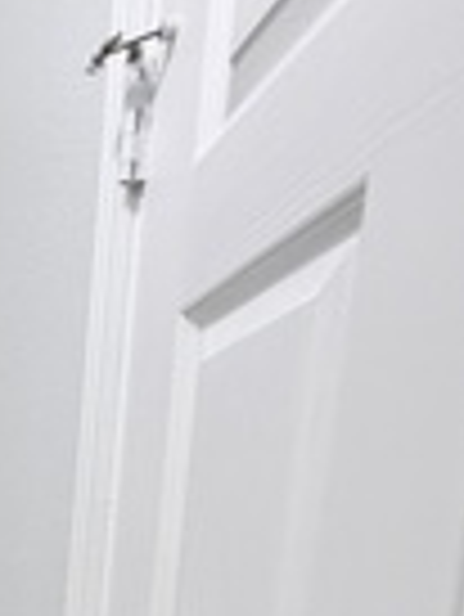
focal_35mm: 49
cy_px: 746
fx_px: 874
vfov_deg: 32.0
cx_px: -315
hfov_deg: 21.9
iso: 320
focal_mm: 2.22
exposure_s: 1/60
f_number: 2.2
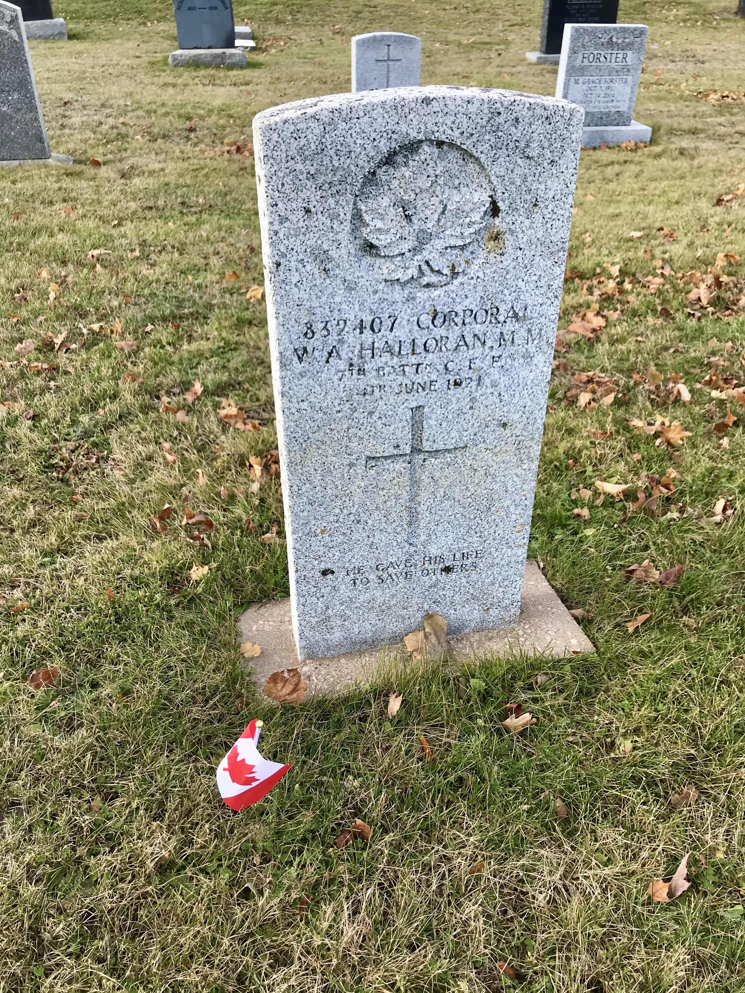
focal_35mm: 28
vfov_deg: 63.4
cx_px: 372
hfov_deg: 49.7
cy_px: 496
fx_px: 803
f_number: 1.8
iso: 20
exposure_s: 1/445
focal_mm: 3.99
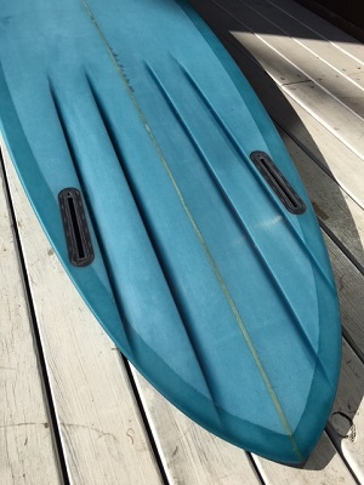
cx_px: 182
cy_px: 242
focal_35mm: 29
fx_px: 407
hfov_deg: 48.2
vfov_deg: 61.7
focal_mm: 4.15
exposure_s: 1/2849
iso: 25
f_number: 2.2
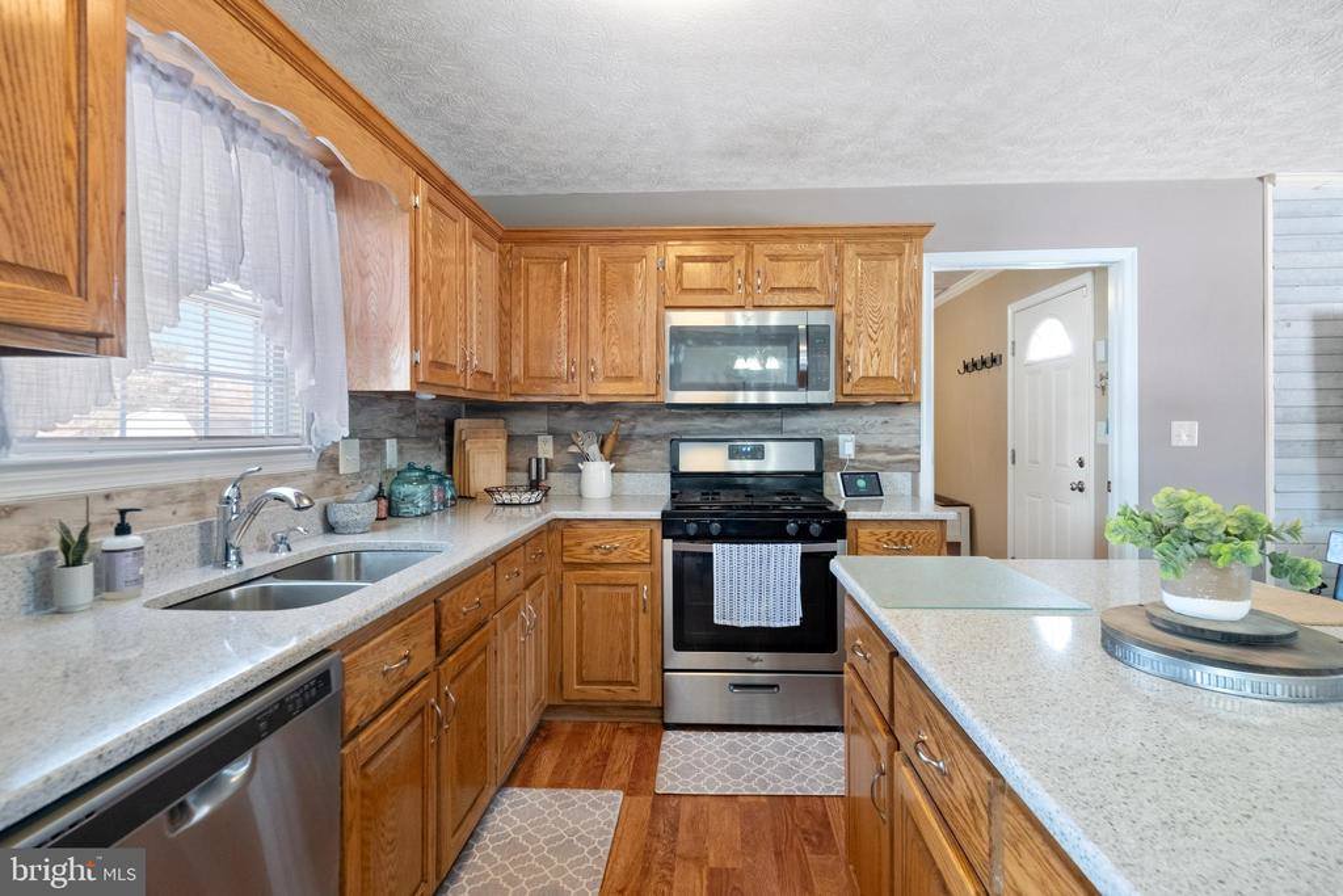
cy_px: 448
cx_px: 672
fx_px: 634
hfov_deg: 93.3
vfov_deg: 70.5
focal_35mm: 17
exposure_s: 1/8
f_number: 7.1
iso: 800
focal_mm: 11.2
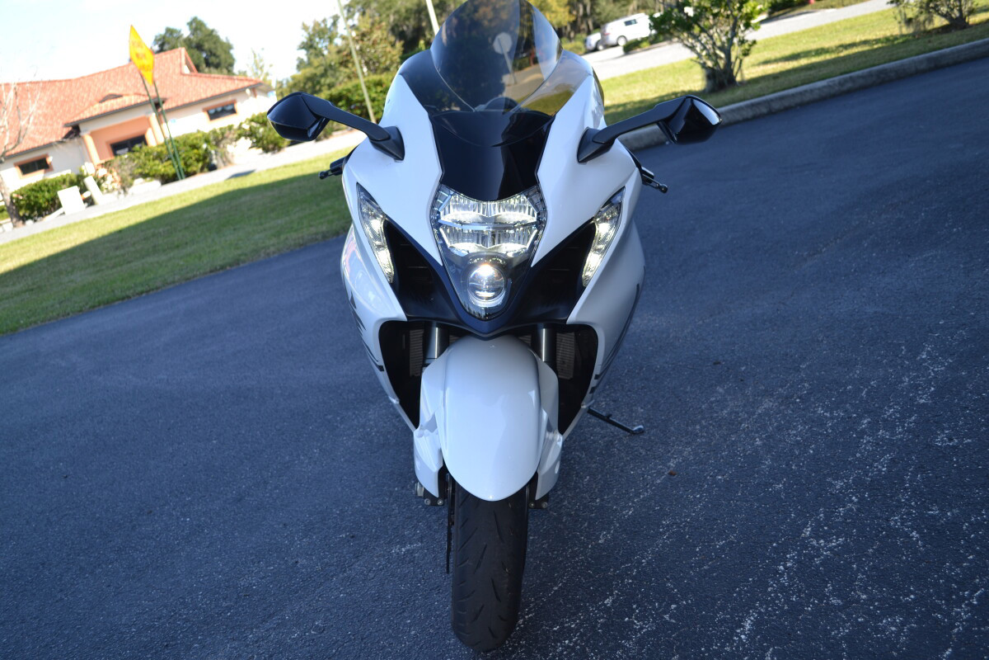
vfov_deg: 40.0
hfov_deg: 57.2
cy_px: 330
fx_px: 907
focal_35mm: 33
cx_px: 494
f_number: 4
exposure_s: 1/200
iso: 100
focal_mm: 22
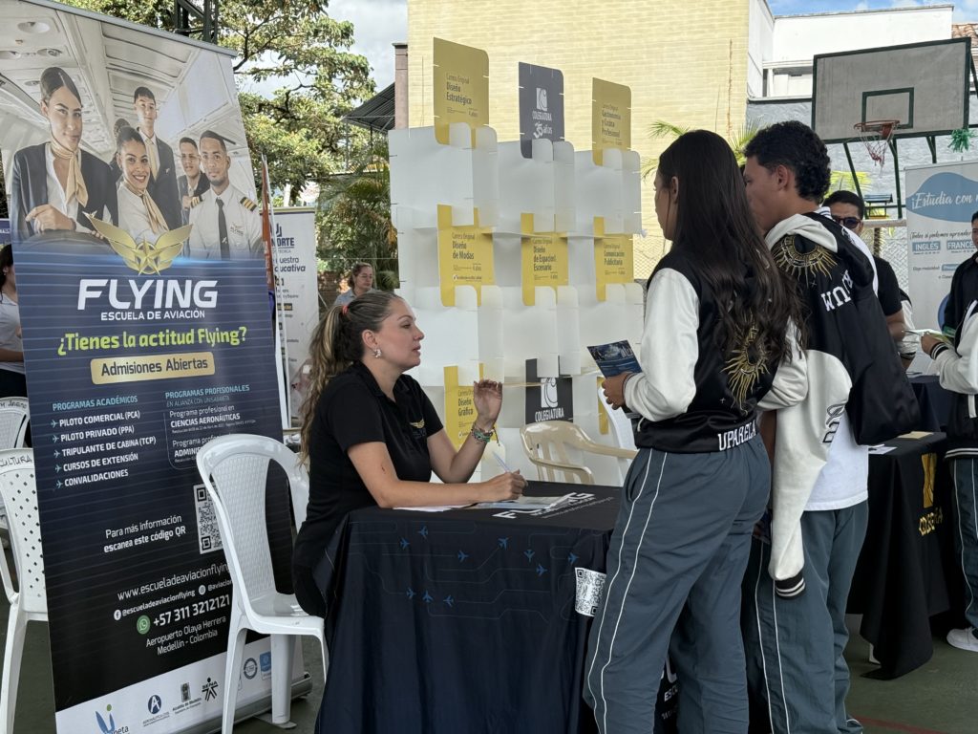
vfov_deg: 30.3
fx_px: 1356
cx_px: 489
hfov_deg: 39.7
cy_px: 367
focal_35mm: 48
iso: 80
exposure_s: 1/2088
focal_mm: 6.76
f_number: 1.78
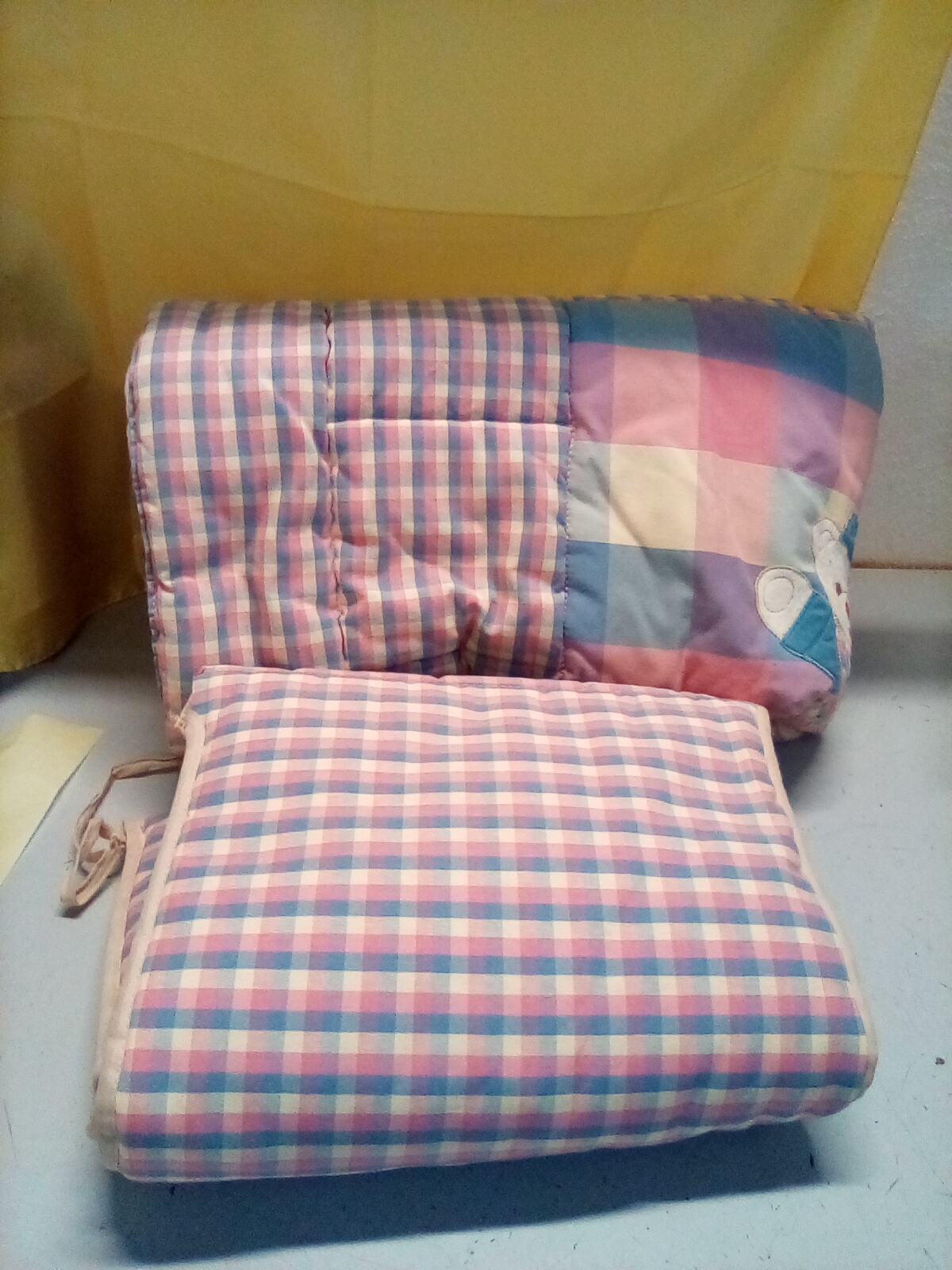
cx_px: 476
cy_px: 635
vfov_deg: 63.4
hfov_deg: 49.7
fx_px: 1027
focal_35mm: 28
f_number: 2.2
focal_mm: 2.27
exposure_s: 1/25
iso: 153
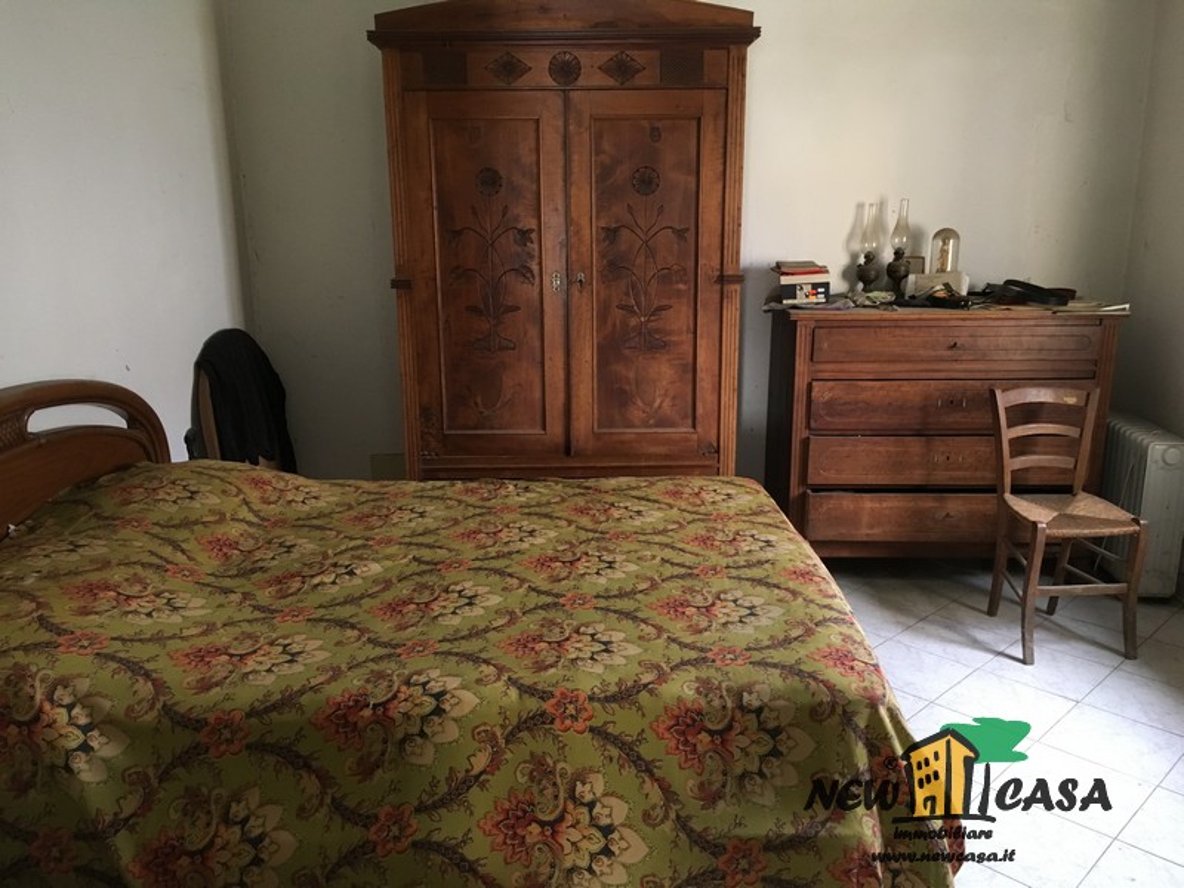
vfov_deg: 48.2
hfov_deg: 61.7
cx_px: 592
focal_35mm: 29
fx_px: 992
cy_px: 444
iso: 200
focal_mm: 4.15
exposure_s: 1/33
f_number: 2.2
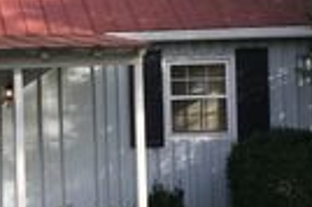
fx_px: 944
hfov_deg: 17.7
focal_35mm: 109
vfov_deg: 12.5
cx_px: -81
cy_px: 131
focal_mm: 3.99
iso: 20
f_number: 1.8
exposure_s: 1/535
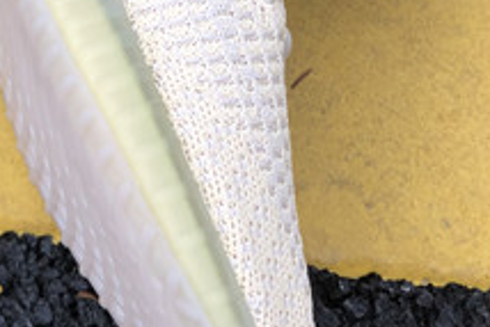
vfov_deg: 7.3
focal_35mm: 187
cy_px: -95
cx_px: -110
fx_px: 2547
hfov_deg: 10.8
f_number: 2.4
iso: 16
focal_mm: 6
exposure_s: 1/130
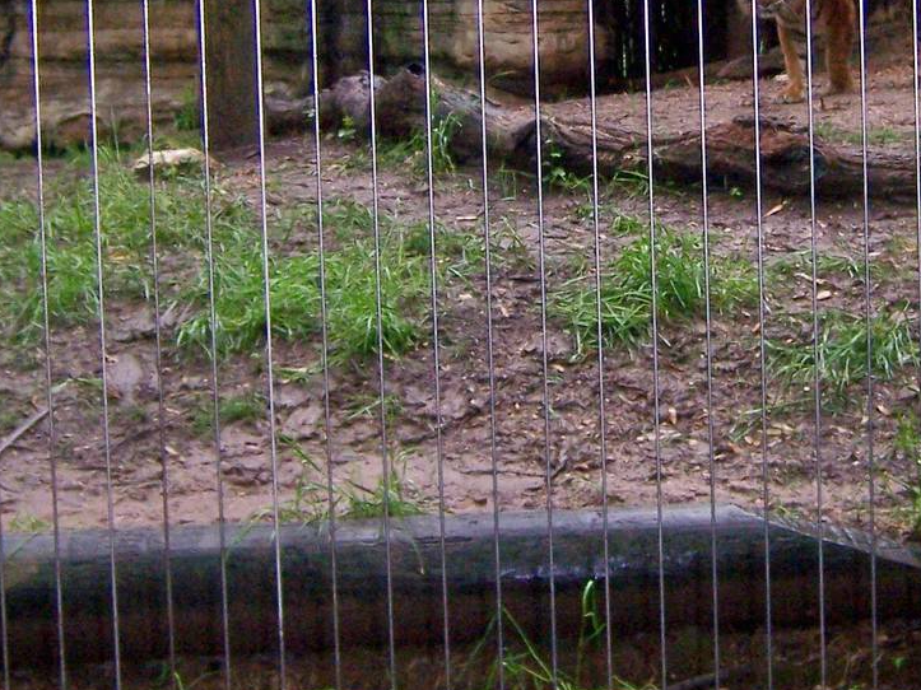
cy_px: 43
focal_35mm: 73
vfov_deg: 19.7
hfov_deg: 26.5
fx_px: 1942
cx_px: 608
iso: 140
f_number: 2.8
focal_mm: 5.5
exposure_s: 1/60
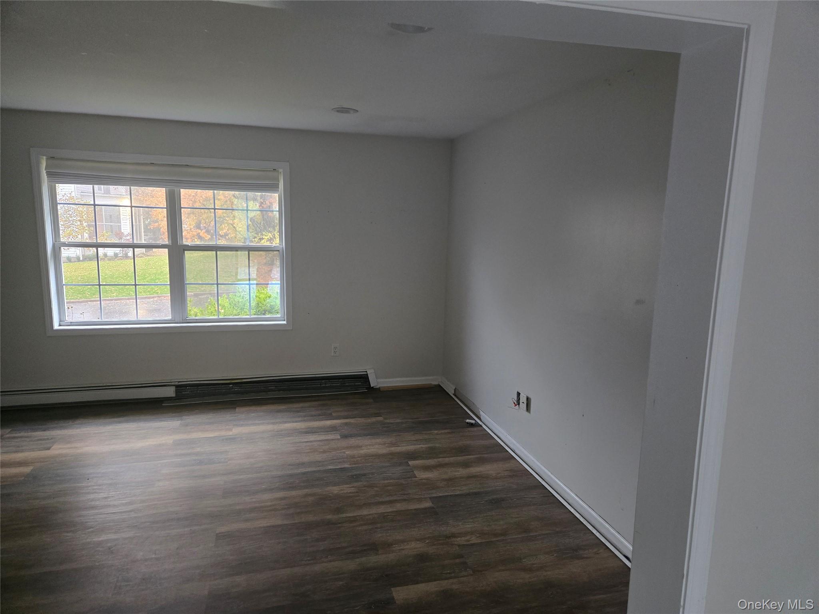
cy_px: 307
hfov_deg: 73.9
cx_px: 410
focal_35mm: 23
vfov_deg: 58.9
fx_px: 544
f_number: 1.8
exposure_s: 1/60
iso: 800
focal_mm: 5.4
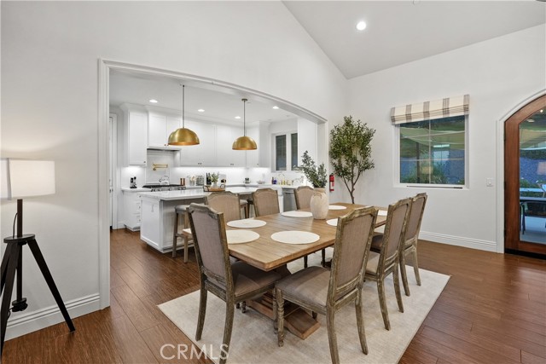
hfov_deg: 96.7
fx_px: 243
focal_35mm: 16
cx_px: 273
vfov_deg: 73.8
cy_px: 182
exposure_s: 1/15
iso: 800
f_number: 4
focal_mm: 16
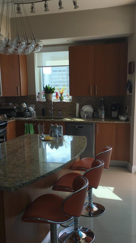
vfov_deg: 50.3
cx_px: 73
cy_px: 140
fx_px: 257
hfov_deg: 29.7
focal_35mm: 40
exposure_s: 1/320
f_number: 2.2
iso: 25
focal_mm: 4.15
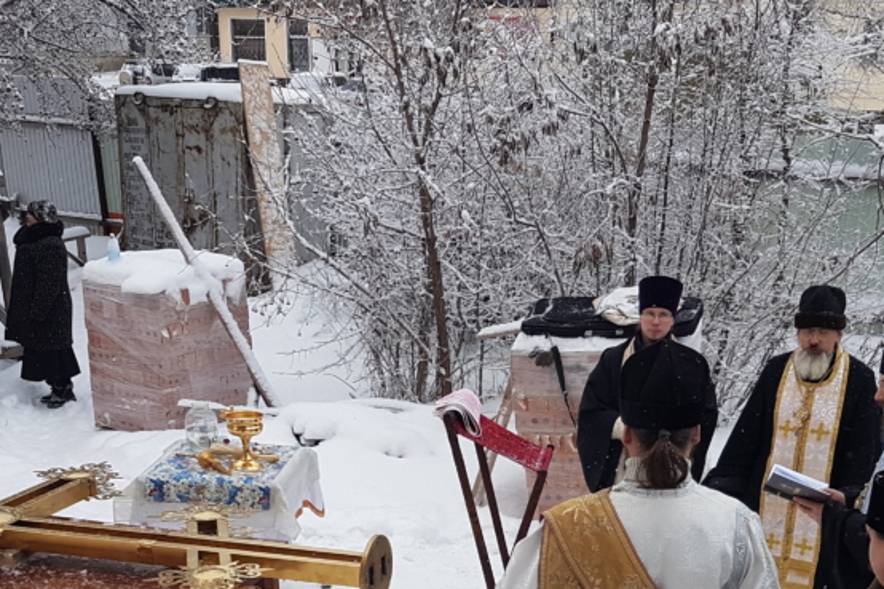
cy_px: 602
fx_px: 1227
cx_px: 485
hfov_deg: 39.6
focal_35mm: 50
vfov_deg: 25.5
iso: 40
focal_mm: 4.2
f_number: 1.7
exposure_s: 1/620
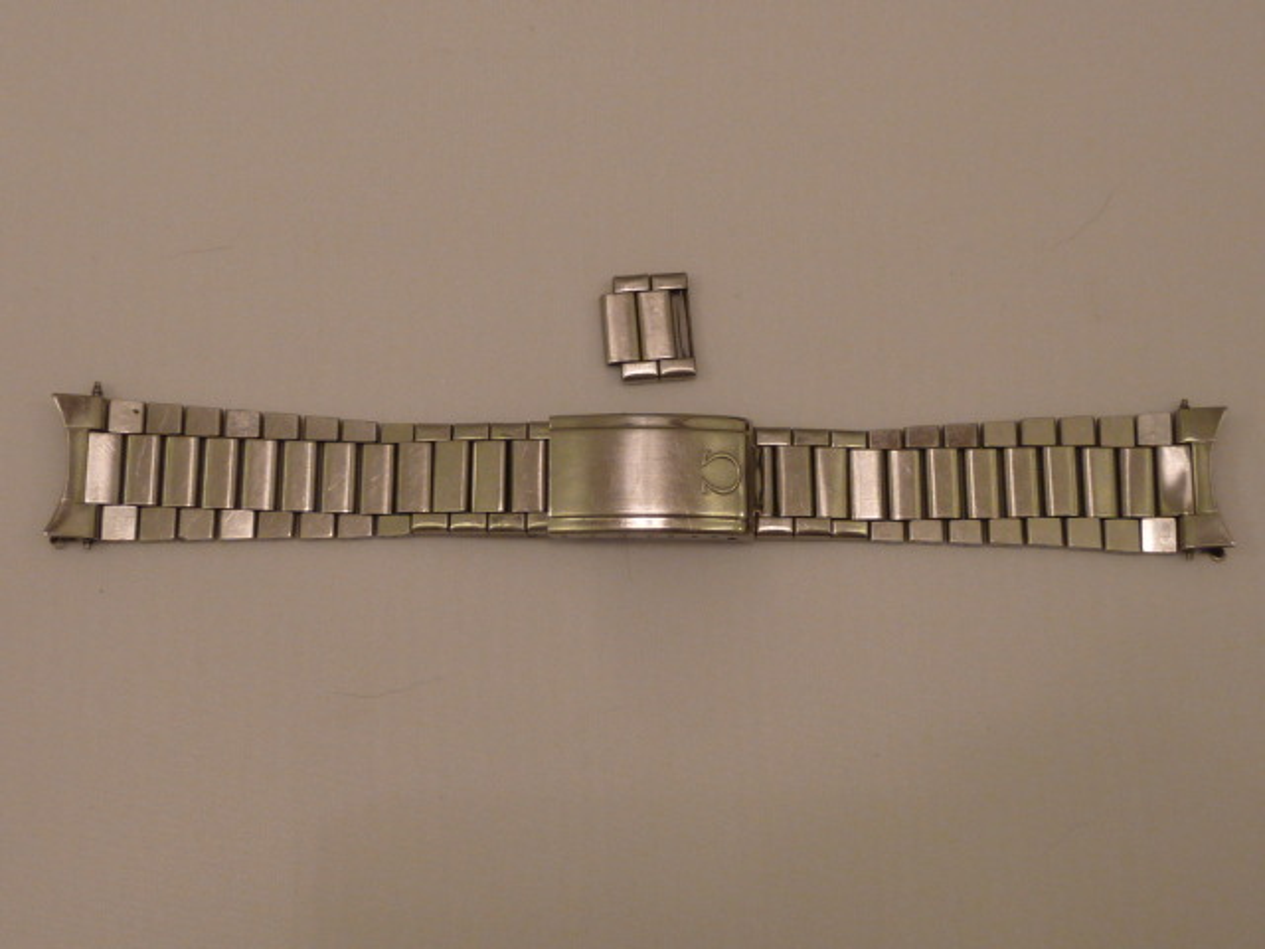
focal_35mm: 51
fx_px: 1864
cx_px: 632
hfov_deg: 37.5
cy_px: 474
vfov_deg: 28.6
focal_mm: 4.7
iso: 125
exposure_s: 1/30
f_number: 3.4
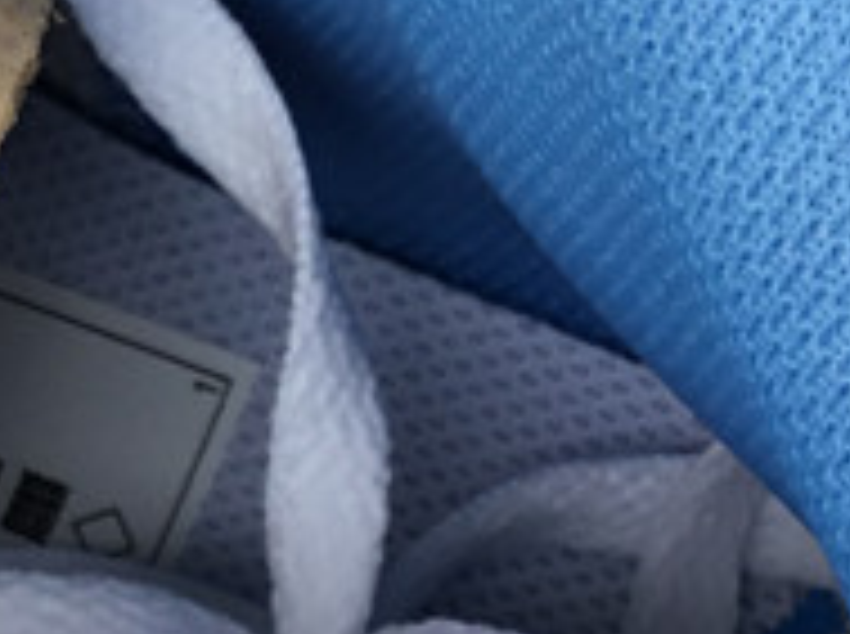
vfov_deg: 10.0
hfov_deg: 13.0
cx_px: -229
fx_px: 3627
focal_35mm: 148
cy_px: 353
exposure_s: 1/50
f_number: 2.4
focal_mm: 3.3
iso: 25
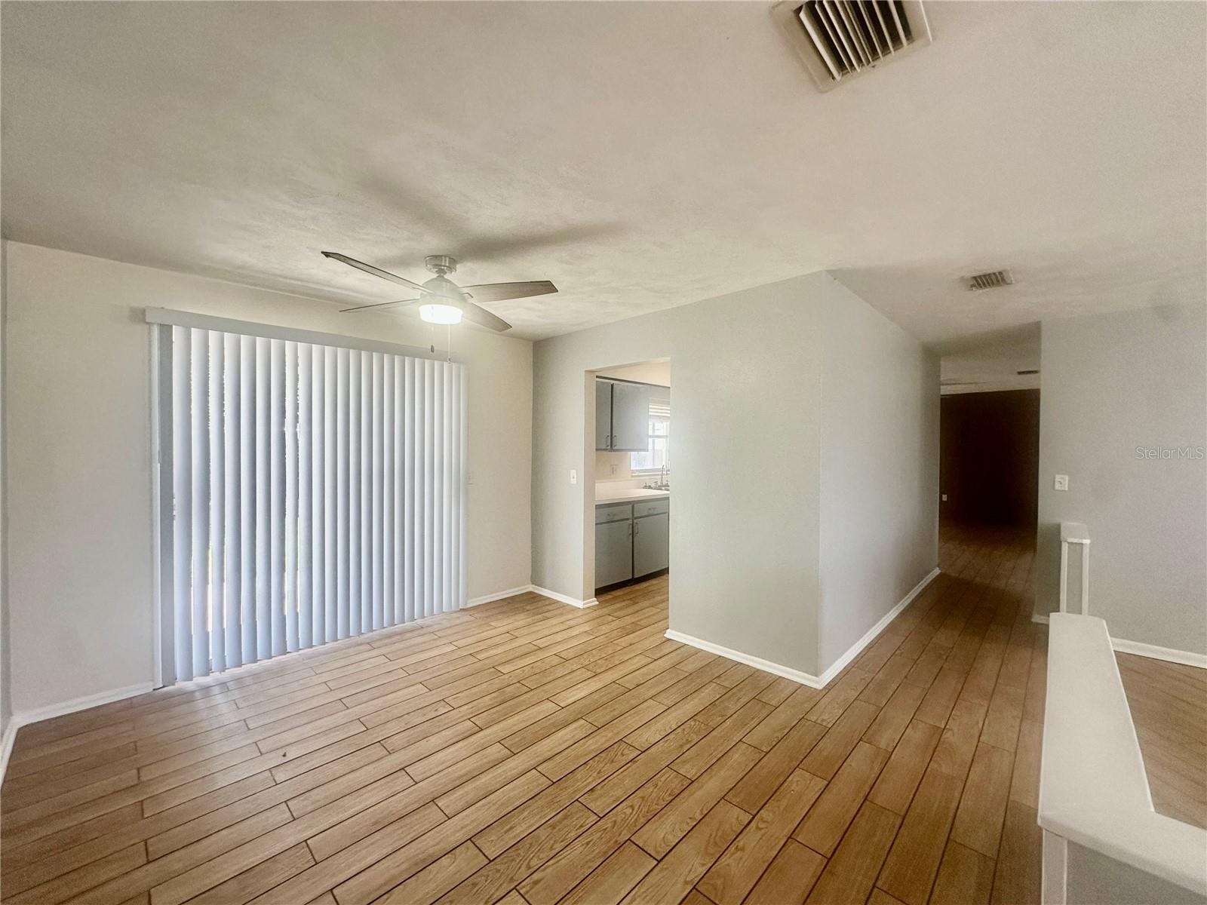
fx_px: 488
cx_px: 604
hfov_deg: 102.1
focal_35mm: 14
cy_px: 452
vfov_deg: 85.7
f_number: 2.2
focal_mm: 2.22
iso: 160
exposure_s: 1/120
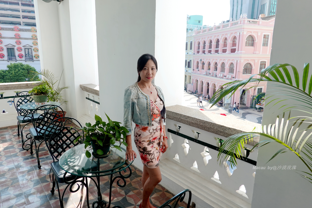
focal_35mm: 24
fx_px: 208
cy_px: 104
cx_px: 156
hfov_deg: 73.7
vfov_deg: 53.1
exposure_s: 1/400
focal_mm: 9
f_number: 4
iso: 125
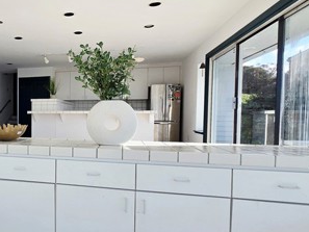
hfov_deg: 55.3
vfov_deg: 49.7
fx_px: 250
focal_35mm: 28
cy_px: 124
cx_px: 32
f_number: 2.2
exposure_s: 1/1111
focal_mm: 2.2
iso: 50
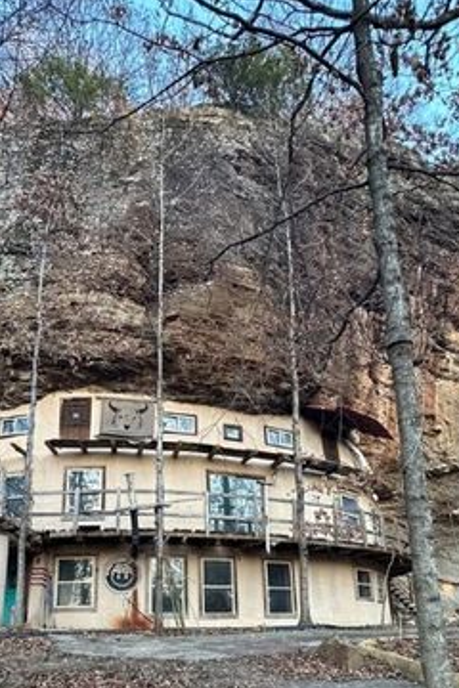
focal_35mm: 27
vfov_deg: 63.6
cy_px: 511
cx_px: 201
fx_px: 516
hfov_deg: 47.8
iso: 160
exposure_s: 1/99
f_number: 2.2
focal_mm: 2.22
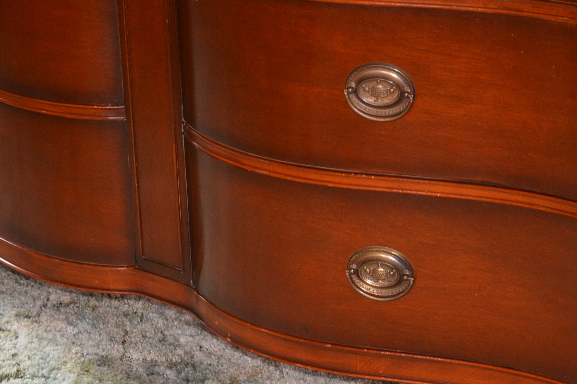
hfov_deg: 19.5
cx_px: 266
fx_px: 1675
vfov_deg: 13.1
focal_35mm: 105
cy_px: 167
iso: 450
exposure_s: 1/60
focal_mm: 23
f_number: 3.8
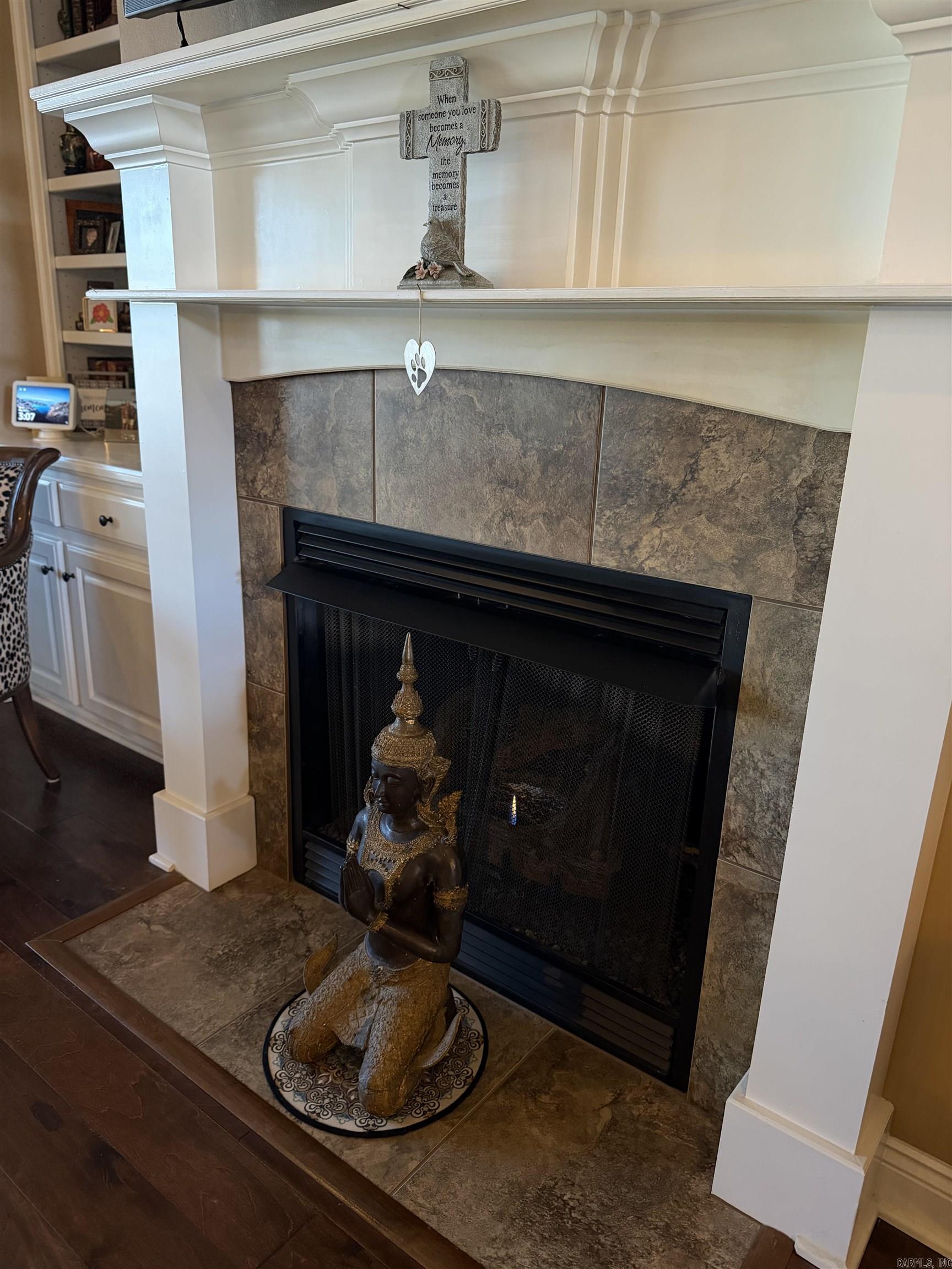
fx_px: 880
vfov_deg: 71.6
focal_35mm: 24
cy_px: 634
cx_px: 476
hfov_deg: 56.8
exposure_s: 1/60
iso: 800
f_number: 1.78
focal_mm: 6.76
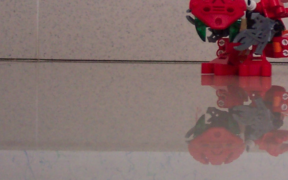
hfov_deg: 19.1
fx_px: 801
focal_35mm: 102
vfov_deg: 12.8
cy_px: 37
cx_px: 360
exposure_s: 1/15
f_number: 2.8
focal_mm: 8
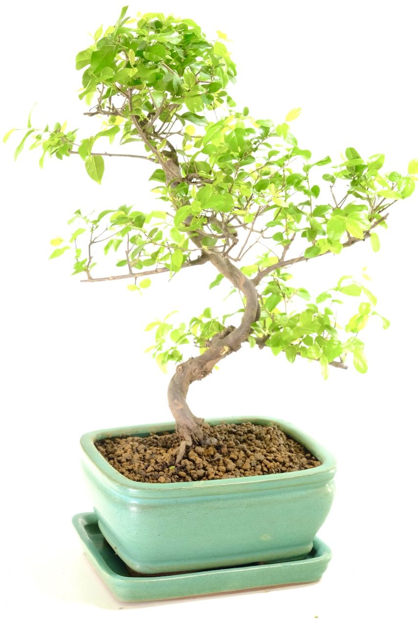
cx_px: 209
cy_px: 314
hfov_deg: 16.1
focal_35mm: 85
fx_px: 1480
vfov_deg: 23.9
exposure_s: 1/30
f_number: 11
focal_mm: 56.5
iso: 2000
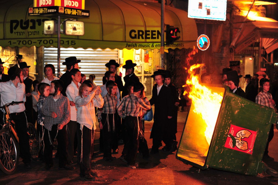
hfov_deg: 32.4
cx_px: 139
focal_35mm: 62
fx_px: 478
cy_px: 92
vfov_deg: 21.9
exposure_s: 1/160
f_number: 4
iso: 1600
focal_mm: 62
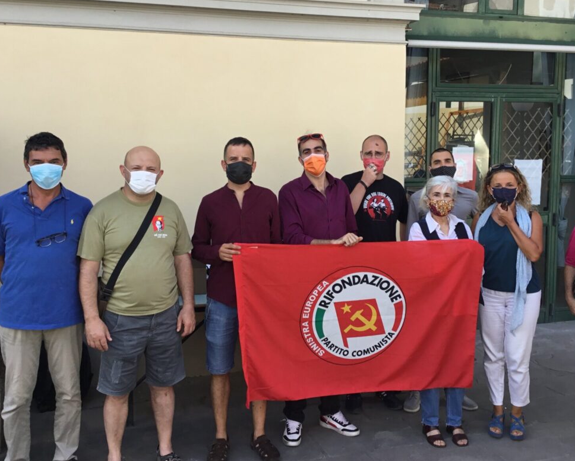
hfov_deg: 45.7
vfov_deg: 37.3
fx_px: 681
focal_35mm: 40
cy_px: 206
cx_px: 317
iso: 25
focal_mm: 3.3
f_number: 2.4
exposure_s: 1/241
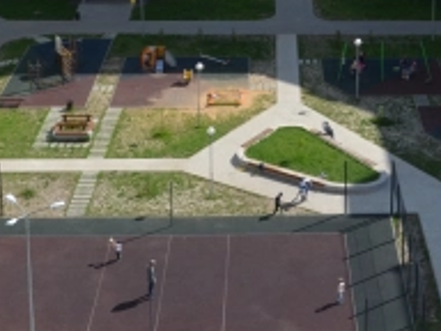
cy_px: -117
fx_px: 1121
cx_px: 283
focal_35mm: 88
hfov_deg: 22.2
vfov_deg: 15.8
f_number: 8
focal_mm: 18
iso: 140
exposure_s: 1/250
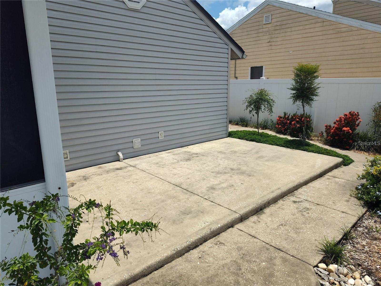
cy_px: 143
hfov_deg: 73.9
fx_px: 253
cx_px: 190
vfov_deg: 58.9
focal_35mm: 23
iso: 100
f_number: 1.8
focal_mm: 5.56
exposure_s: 1/2118
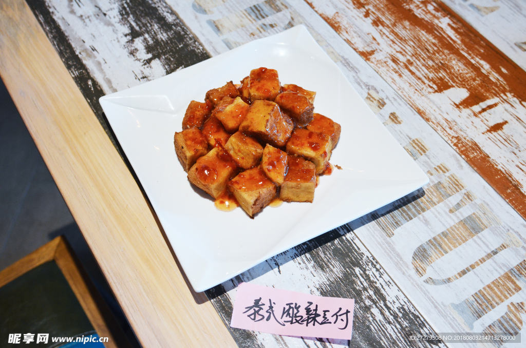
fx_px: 612
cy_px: 174
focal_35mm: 42
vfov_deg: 31.7
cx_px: 263
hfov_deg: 46.5
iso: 640
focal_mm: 28
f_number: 4
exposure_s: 1/60
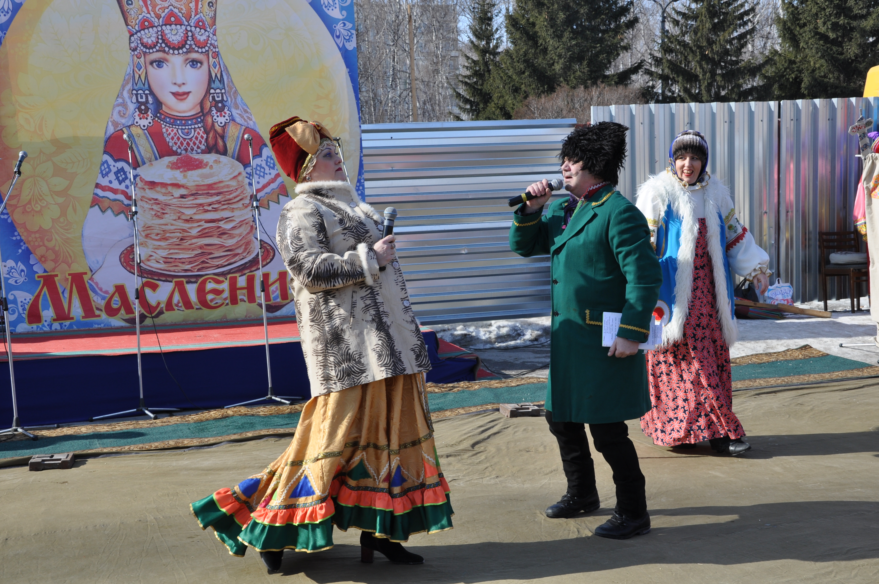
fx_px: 1280
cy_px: 292
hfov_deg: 37.9
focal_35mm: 52
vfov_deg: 25.7
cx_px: 440
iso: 200
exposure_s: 1/320
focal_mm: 35
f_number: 9
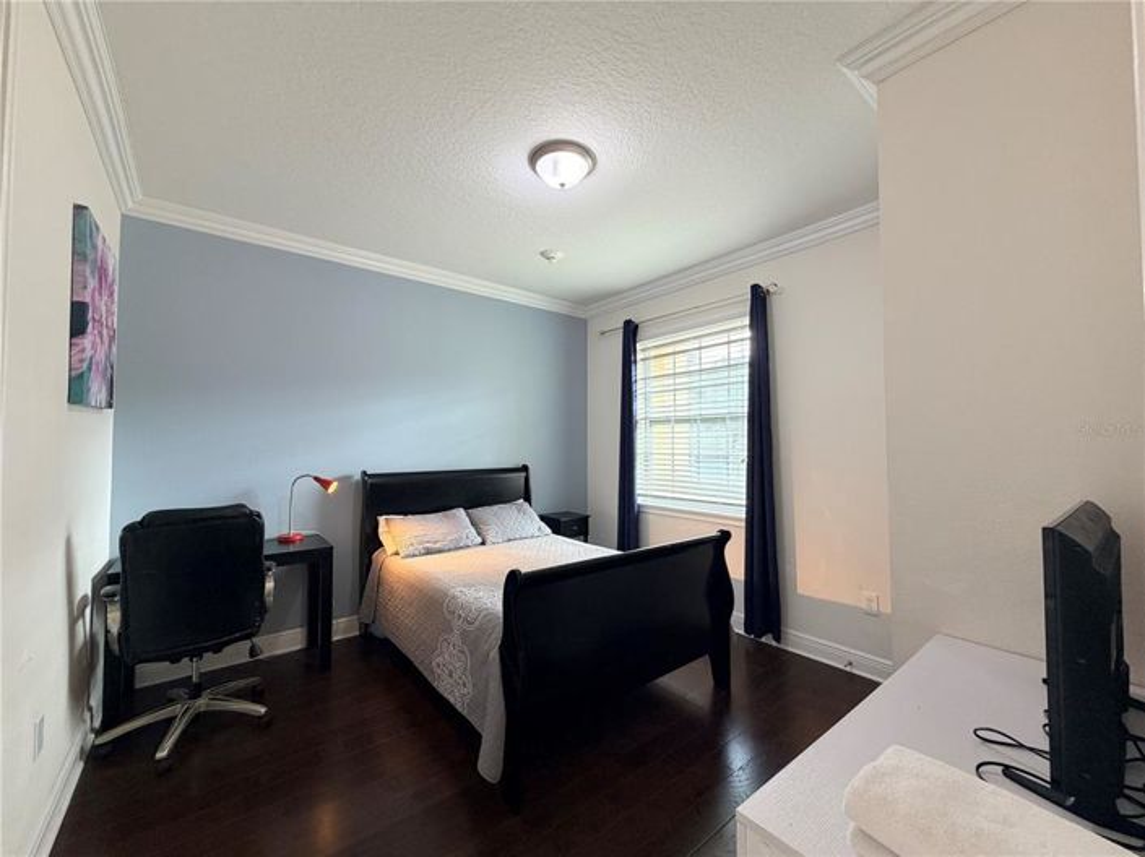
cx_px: 572
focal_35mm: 14
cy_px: 428
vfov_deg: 85.6
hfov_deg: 102.1
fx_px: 463
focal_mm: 2.22
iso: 160
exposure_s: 1/60
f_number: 2.2
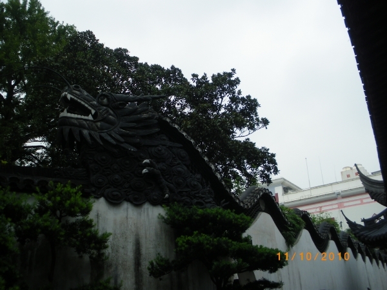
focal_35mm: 36
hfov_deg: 51.4
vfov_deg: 39.7
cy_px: 145
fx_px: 402
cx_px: 194
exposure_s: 1/100
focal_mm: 6.3
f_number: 3.5
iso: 80
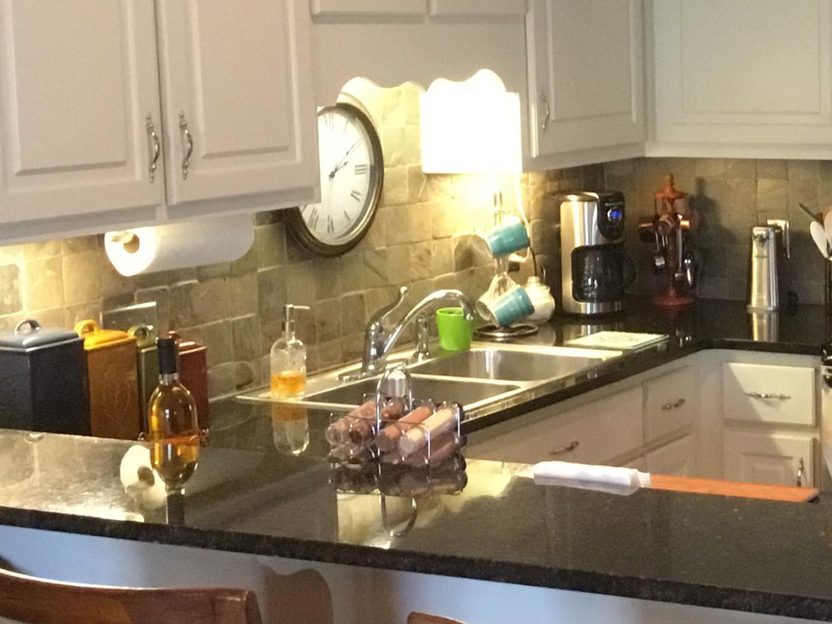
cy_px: 244
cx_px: 745
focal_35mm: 80
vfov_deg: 18.4
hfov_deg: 23.8
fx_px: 1923
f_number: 2.4
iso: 200
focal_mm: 3.3
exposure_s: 1/30
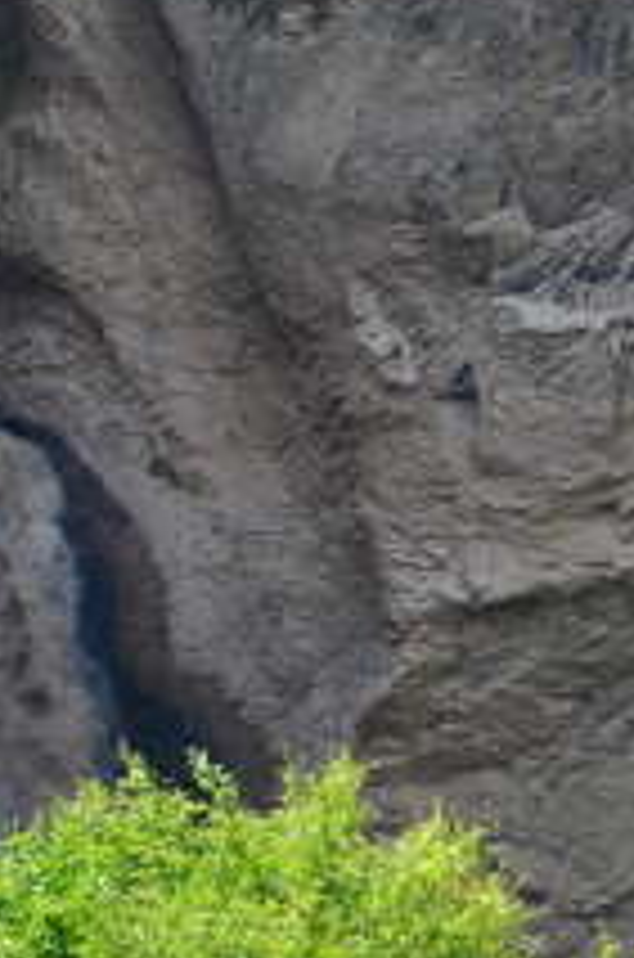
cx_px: 324
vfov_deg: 3.5
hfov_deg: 2.3
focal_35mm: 593
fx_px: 15738
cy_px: 580
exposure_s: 1/100
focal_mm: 105
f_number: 5.6
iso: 100
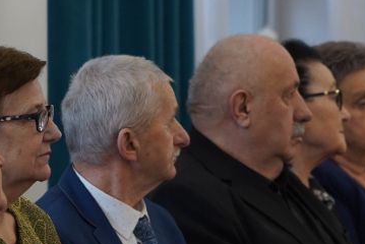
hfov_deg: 5.4
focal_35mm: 380
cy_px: 276
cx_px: 299
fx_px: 3856
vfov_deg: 3.6
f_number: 4
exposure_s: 1/125
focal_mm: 105
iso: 1000
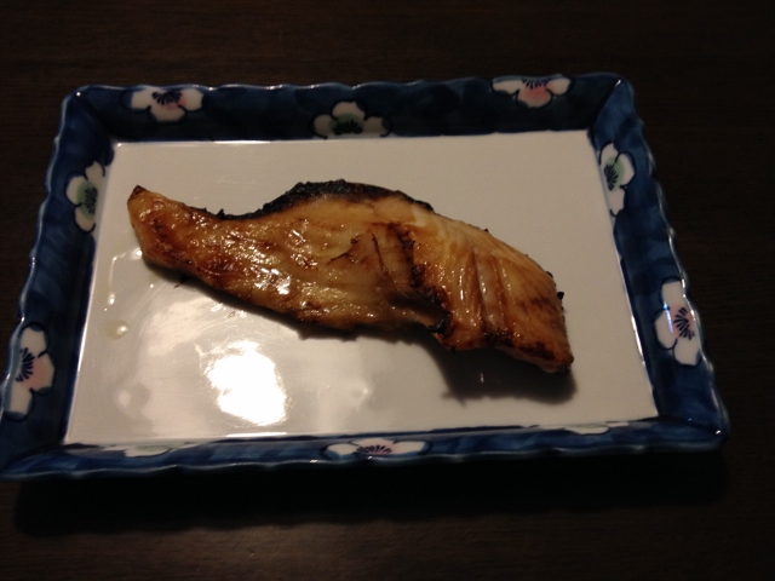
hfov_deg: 52.6
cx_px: 388
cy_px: 290
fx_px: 784
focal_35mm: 35
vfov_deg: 40.7
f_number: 2.4
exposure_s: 1/20
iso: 100
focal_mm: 4.28
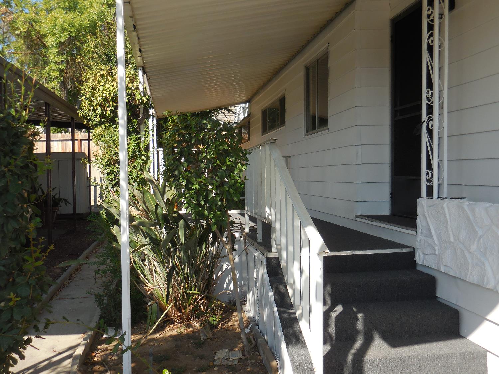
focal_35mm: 33
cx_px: 250
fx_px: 476
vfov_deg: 42.9
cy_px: 187
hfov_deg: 55.4
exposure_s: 1/500
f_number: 3.7
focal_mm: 5.9
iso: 125
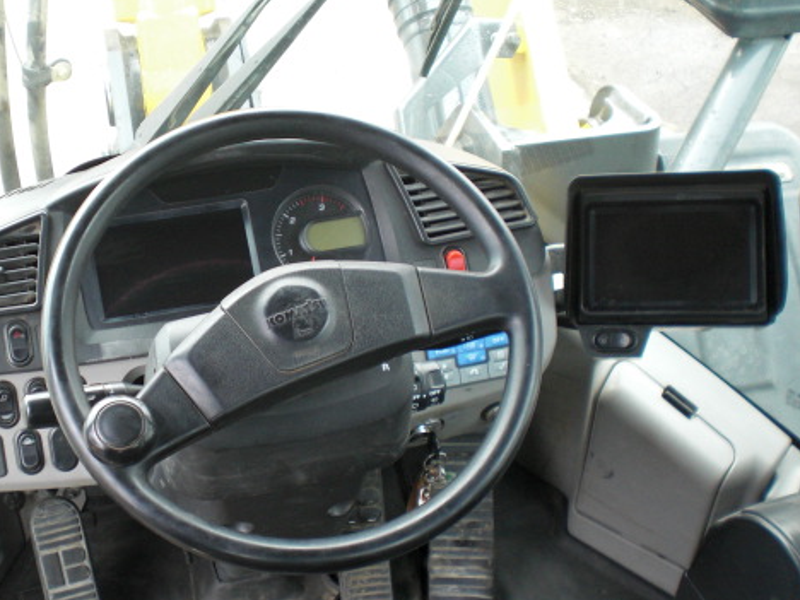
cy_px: 352
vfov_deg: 28.0
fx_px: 1202
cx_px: 267
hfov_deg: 36.4
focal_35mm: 52
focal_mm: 6.3
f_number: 3.1
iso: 200
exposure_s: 1/80
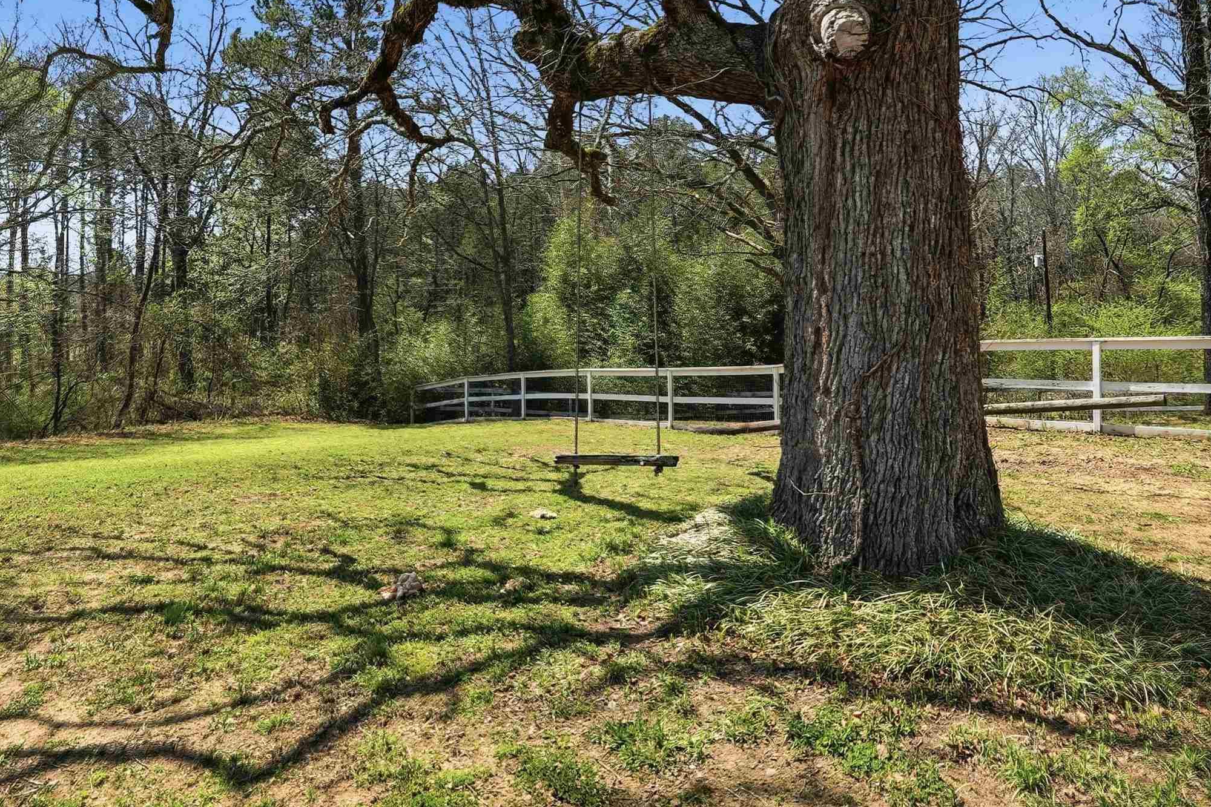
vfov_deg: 52.5
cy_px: 299
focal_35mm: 24
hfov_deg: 73.6
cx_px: 559
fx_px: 807
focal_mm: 16
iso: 640
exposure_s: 1/3200
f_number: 9
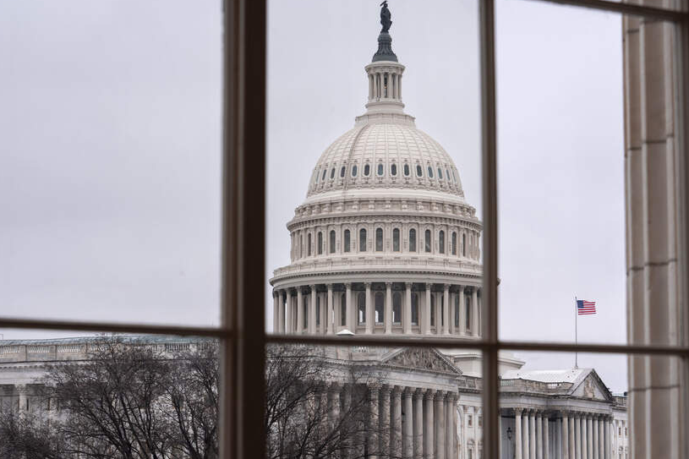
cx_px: 375
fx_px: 1684
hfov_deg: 23.1
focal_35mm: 88
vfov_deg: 15.5
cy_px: 283
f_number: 7.1
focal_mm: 70
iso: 400
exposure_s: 1/400
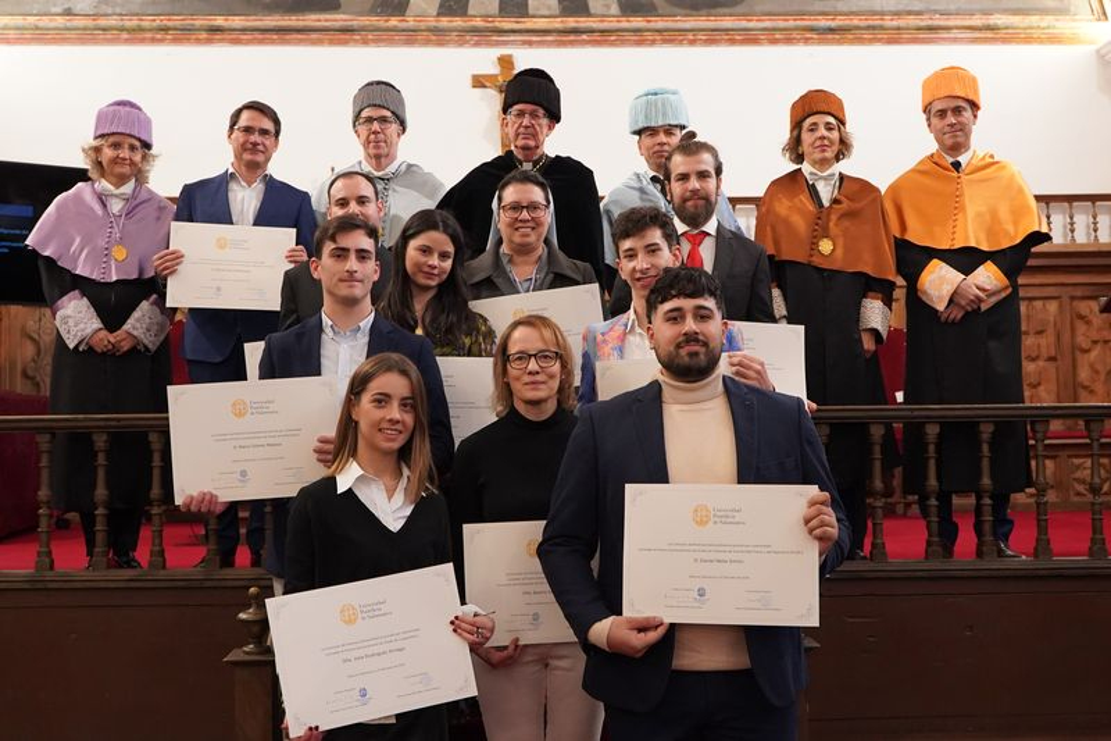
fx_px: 1296
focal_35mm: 42
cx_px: 556
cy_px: 370
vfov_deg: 31.9
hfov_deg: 46.4
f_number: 4
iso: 3200
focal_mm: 28
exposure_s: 1/160
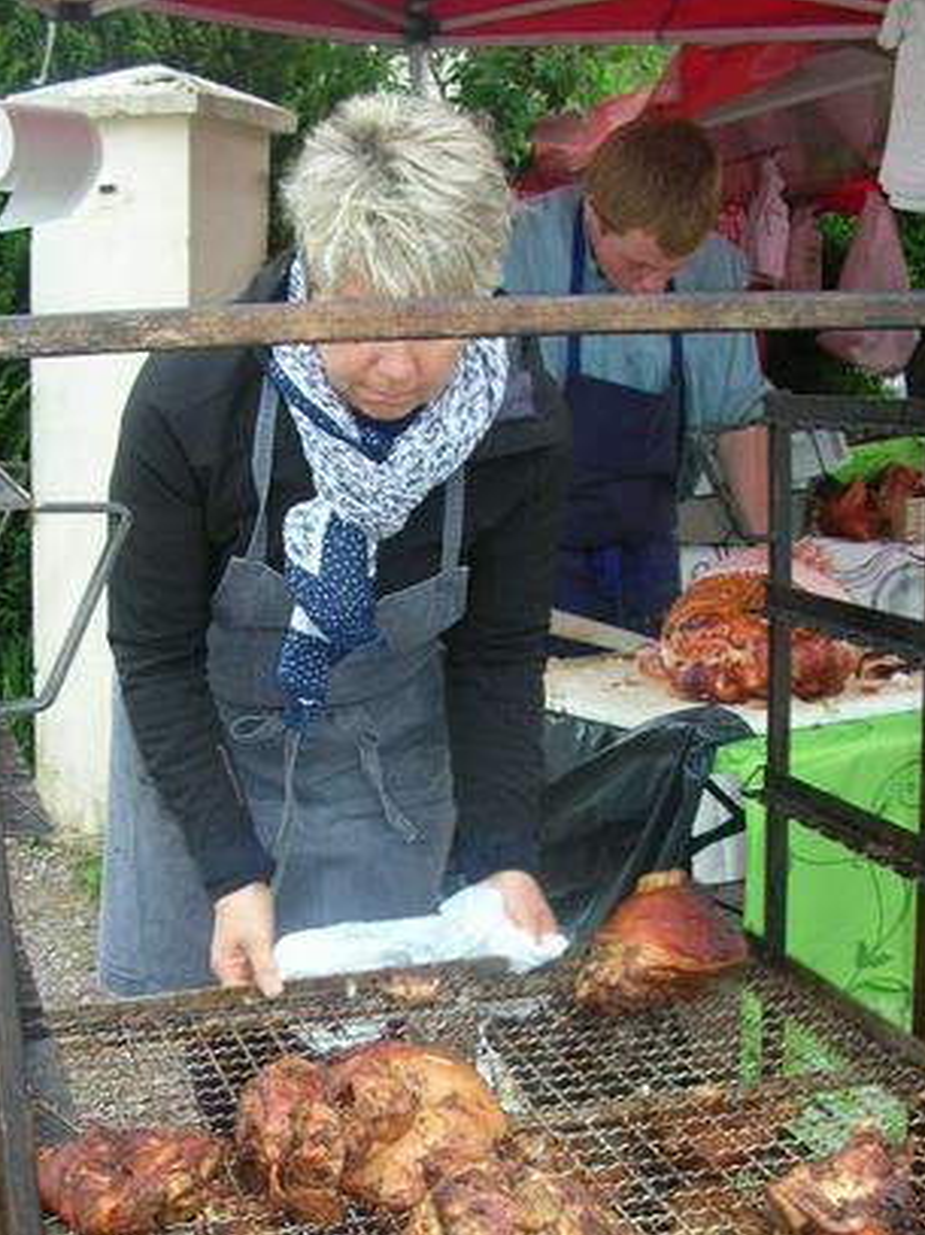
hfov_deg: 26.5
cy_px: 968
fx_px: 1961
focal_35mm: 55
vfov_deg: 34.0
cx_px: 379
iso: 50
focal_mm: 5.8
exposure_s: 1/31.1
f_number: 2.8
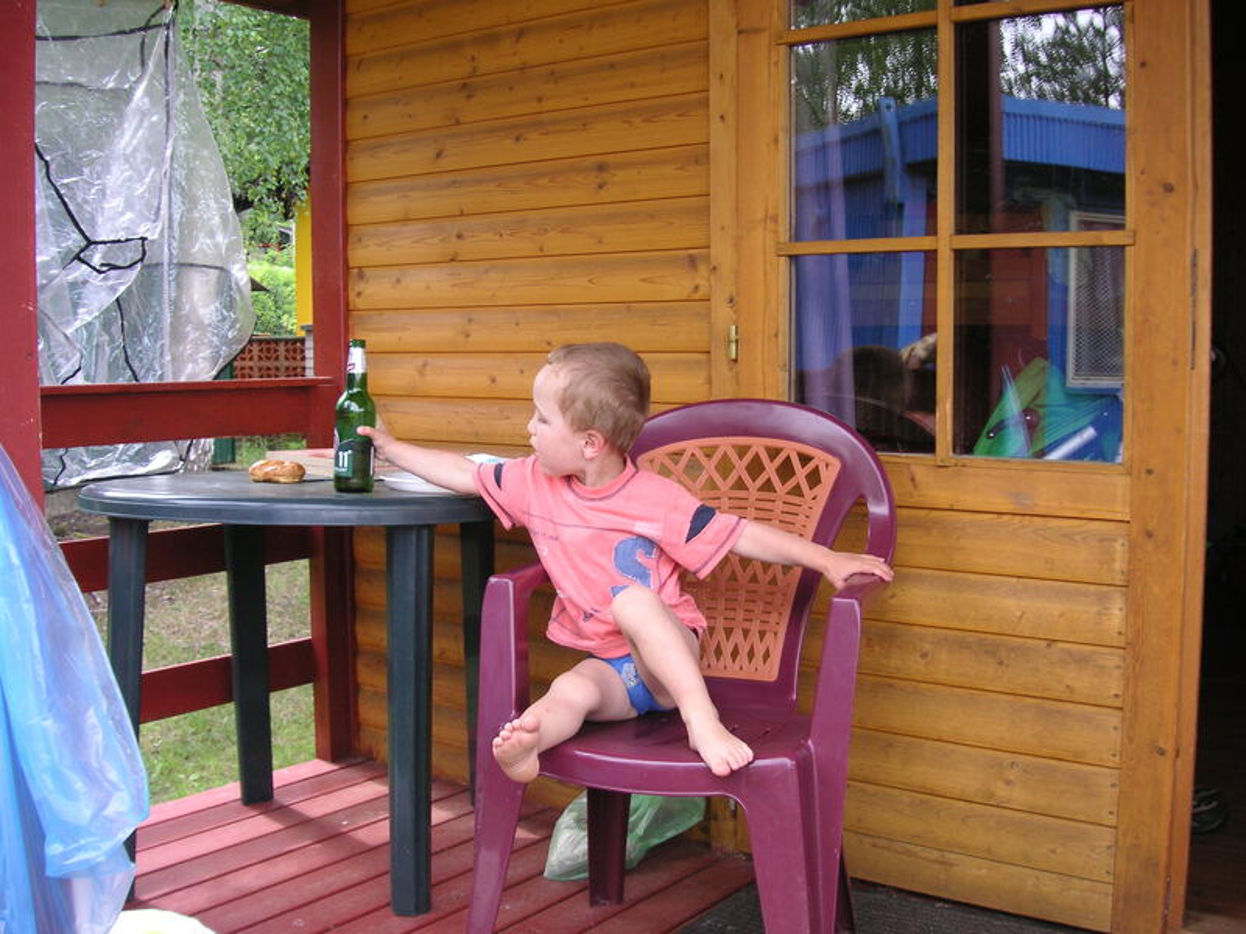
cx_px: 623
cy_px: 467
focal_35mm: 37
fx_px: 1332
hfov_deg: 50.1
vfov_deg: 38.7
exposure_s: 1/90
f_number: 2.8
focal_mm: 6.1
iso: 50
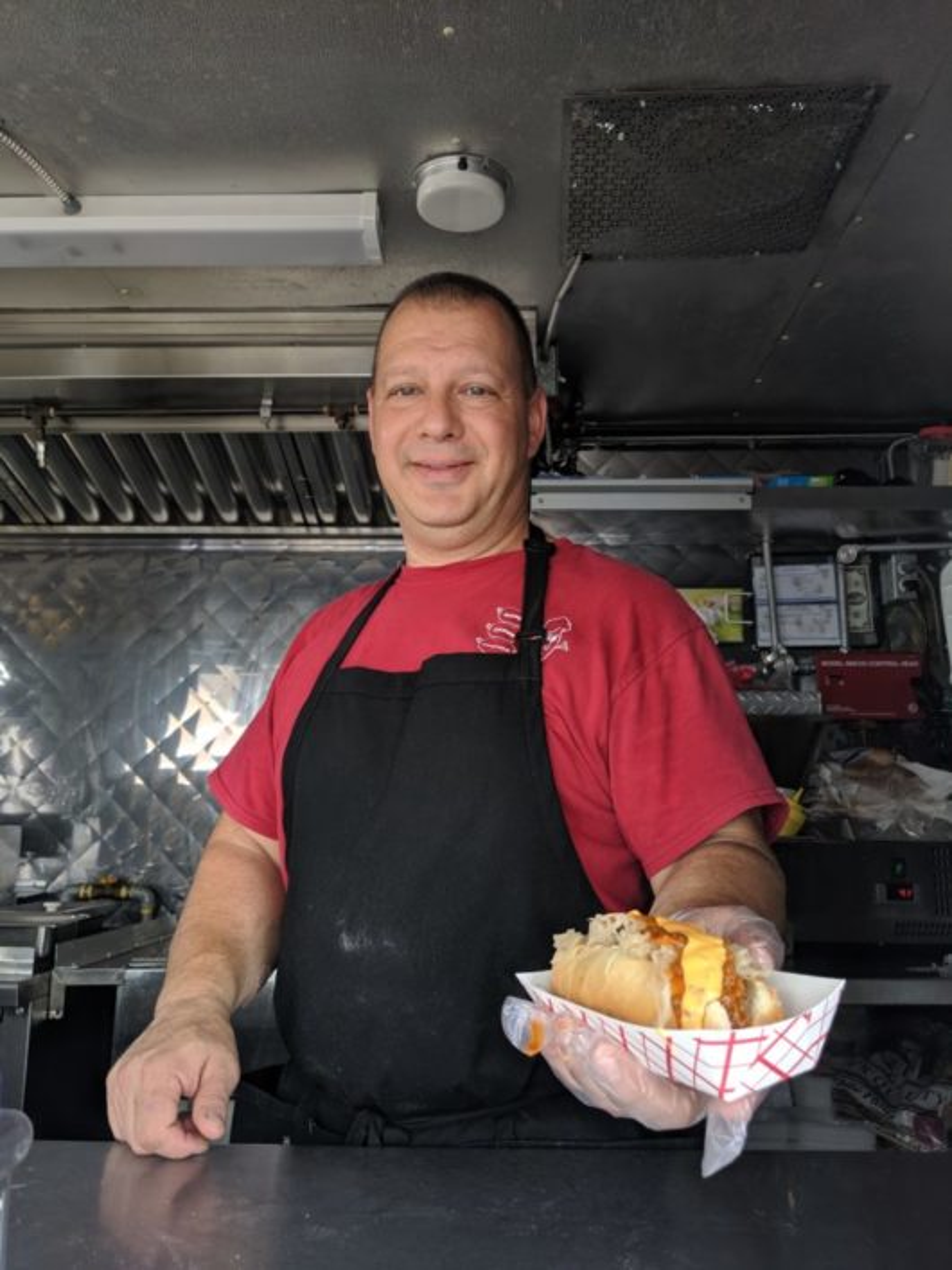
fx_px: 990
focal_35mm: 27
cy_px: 635
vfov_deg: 65.3
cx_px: 476
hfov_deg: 51.3
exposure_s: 1/84.1
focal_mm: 4.44
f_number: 1.8
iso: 66
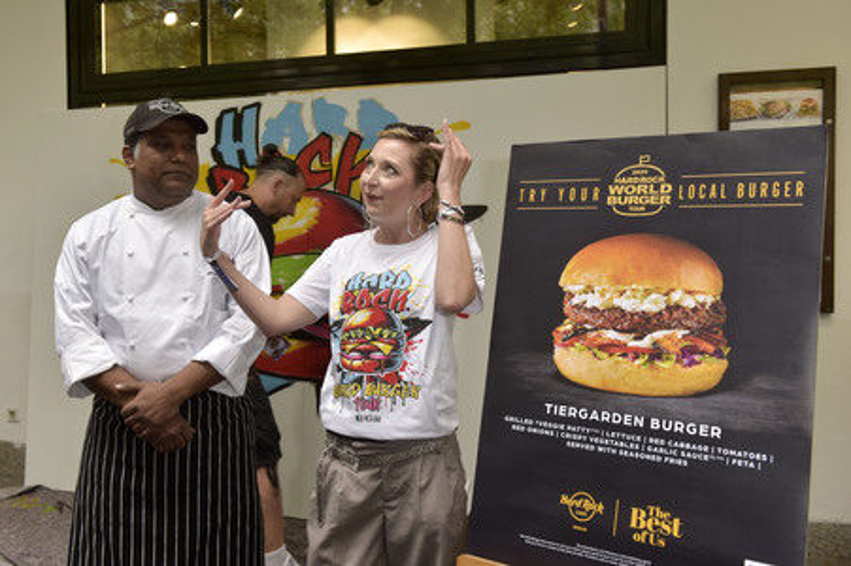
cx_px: 426
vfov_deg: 41.1
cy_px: 283
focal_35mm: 32
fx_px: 756
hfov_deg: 58.8
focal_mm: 32
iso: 160
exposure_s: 1/125
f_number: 4.5
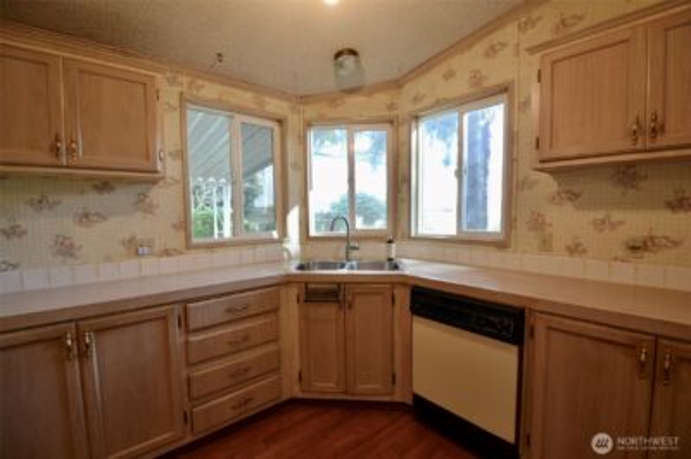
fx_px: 288
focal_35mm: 15
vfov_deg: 77.2
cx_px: 346
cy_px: 230
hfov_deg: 100.4
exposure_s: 1/50
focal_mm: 10
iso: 400
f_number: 3.5
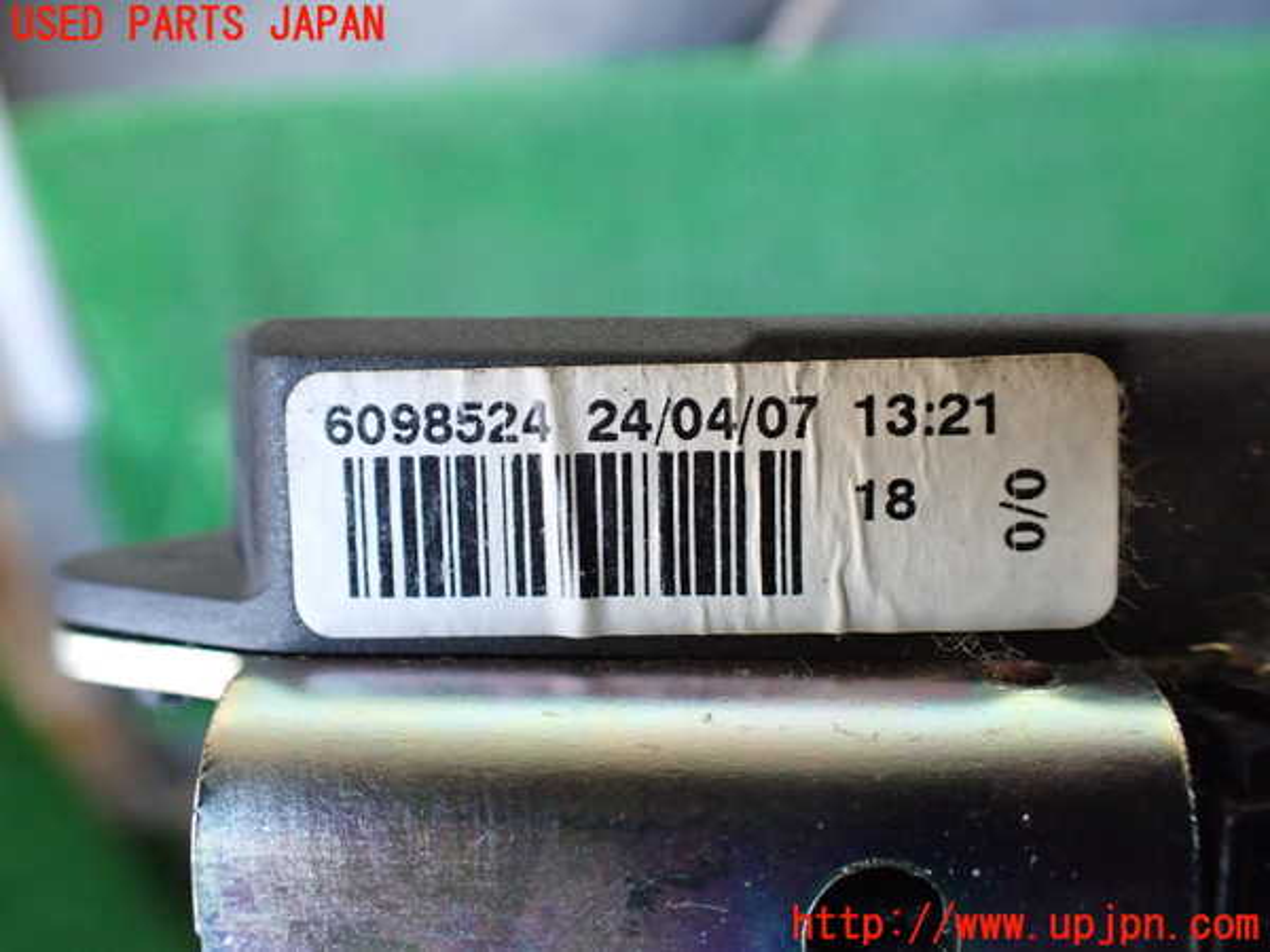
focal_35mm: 30
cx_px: 635
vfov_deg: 46.8
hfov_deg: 60.0
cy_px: 476
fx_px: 1101
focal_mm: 5.4
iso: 800
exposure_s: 1/125
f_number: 2.3
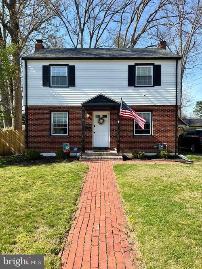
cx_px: 101
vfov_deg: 71.6
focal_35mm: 24
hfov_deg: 56.8
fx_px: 187
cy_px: 134
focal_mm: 6.76
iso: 80
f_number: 1.78
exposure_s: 1/2611
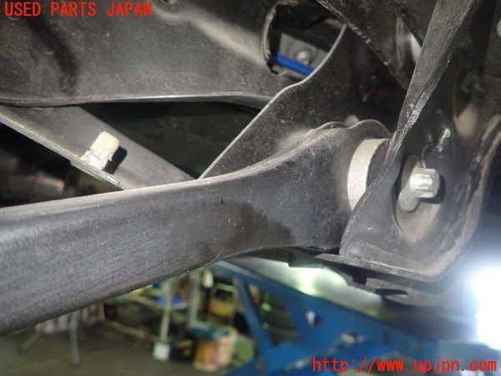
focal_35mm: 25
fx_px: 362
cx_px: 250
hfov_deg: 69.4
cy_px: 188
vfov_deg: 54.9
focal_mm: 4.5
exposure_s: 1/30
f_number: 2
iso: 500
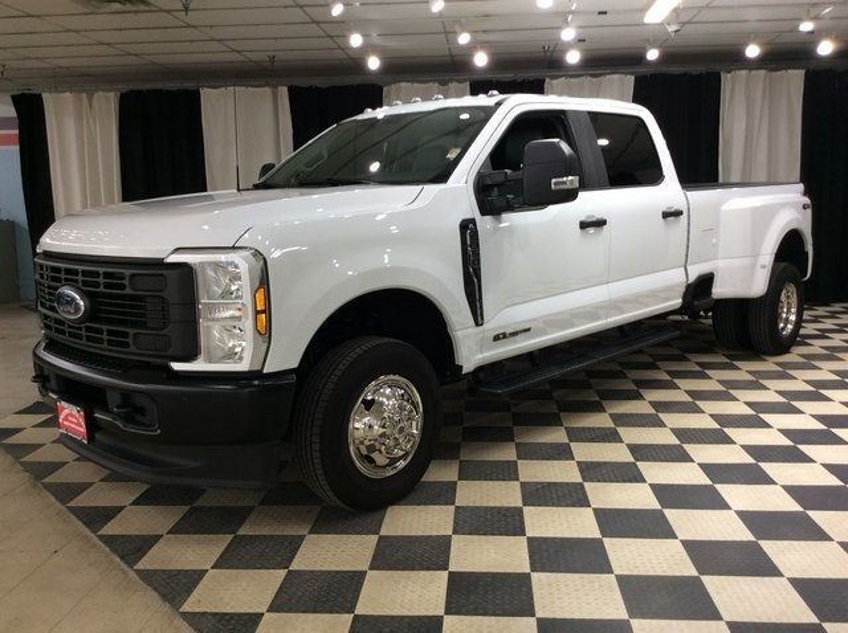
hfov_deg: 56.9
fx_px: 783
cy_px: 316
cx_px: 424
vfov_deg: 44.1
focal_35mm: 32
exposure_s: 1/25
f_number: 2.4
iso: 40
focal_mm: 3.3
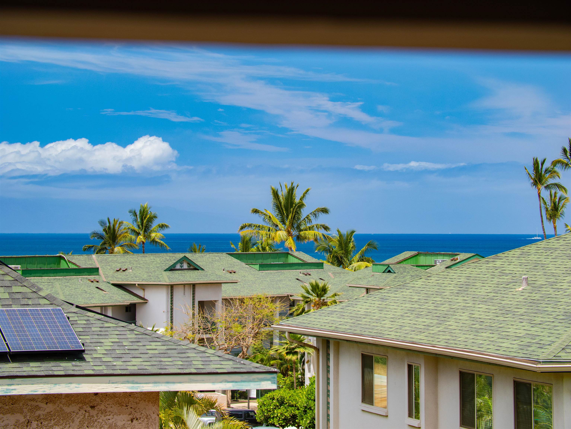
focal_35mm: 134
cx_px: 286
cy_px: 214
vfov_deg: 11.1
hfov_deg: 14.7
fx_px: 2211
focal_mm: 67
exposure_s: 1/320
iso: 400
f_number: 5.6
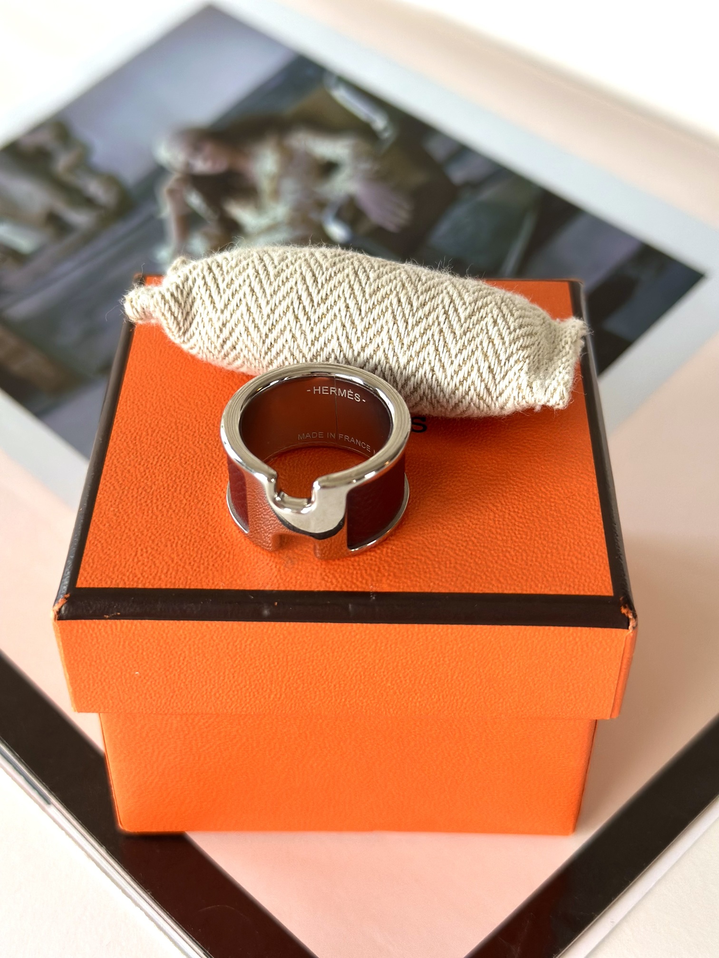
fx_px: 1329
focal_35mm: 48
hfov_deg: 30.3
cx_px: 360
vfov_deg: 39.7
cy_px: 479
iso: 125
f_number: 1.78
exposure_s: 1/100
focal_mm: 6.86
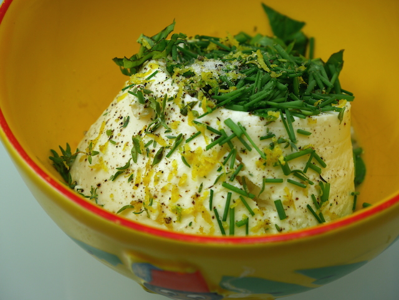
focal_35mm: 64
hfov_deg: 30.2
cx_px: 200
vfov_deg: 23.0
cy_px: 150
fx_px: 738
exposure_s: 1/100
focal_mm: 32
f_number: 5.6
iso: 200
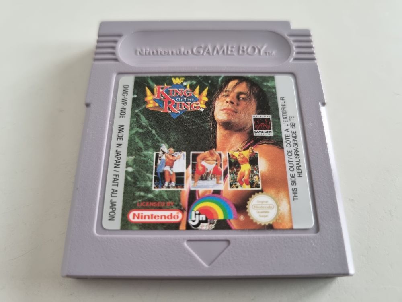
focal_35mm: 26
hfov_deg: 67.3
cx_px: 201
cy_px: 151
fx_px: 302
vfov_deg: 53.1
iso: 400
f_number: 1.8
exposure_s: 1/50
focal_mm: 5.4
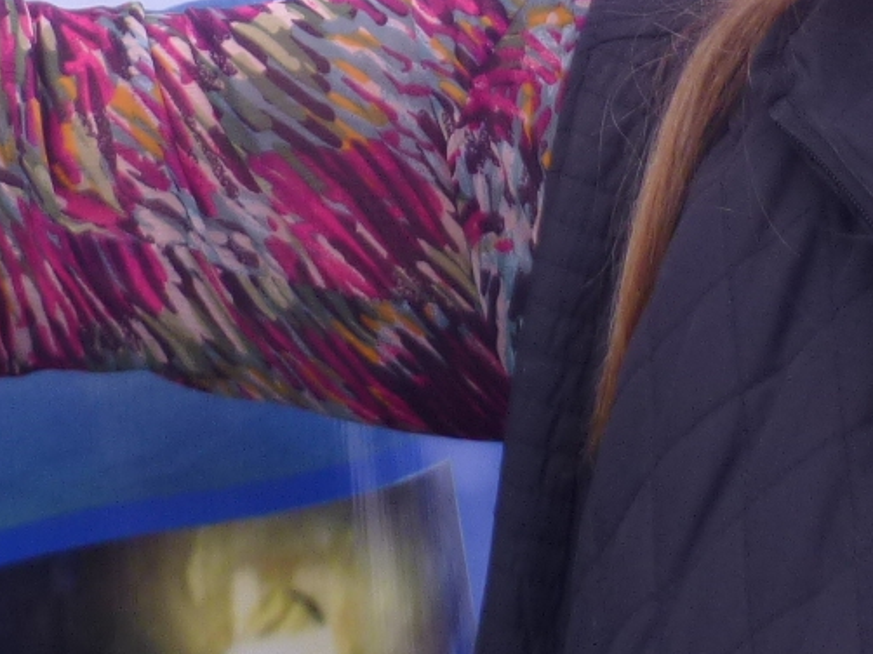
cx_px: 311
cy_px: -384
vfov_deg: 14.0
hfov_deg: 20.0
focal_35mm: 98
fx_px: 2470
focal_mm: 4.3
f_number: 3.3
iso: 100
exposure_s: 1/320
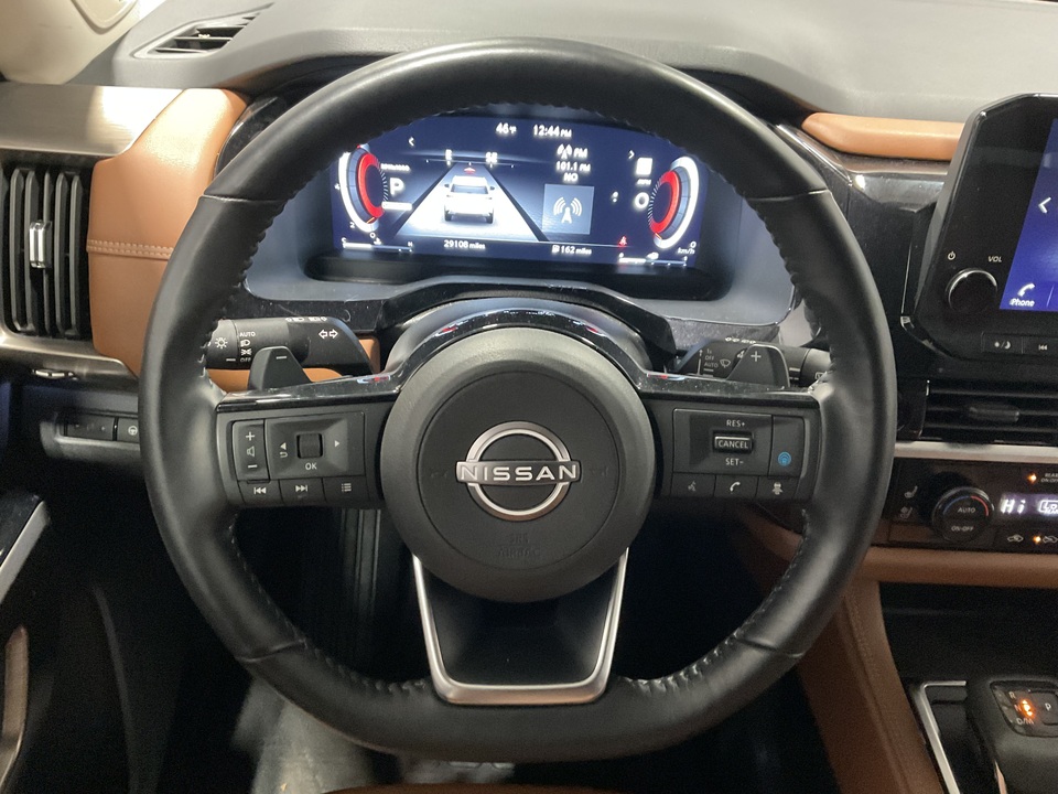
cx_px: 529
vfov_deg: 48.2
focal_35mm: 29
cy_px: 397
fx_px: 886
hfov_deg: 61.7
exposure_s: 1/25
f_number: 1.8
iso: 400
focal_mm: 3
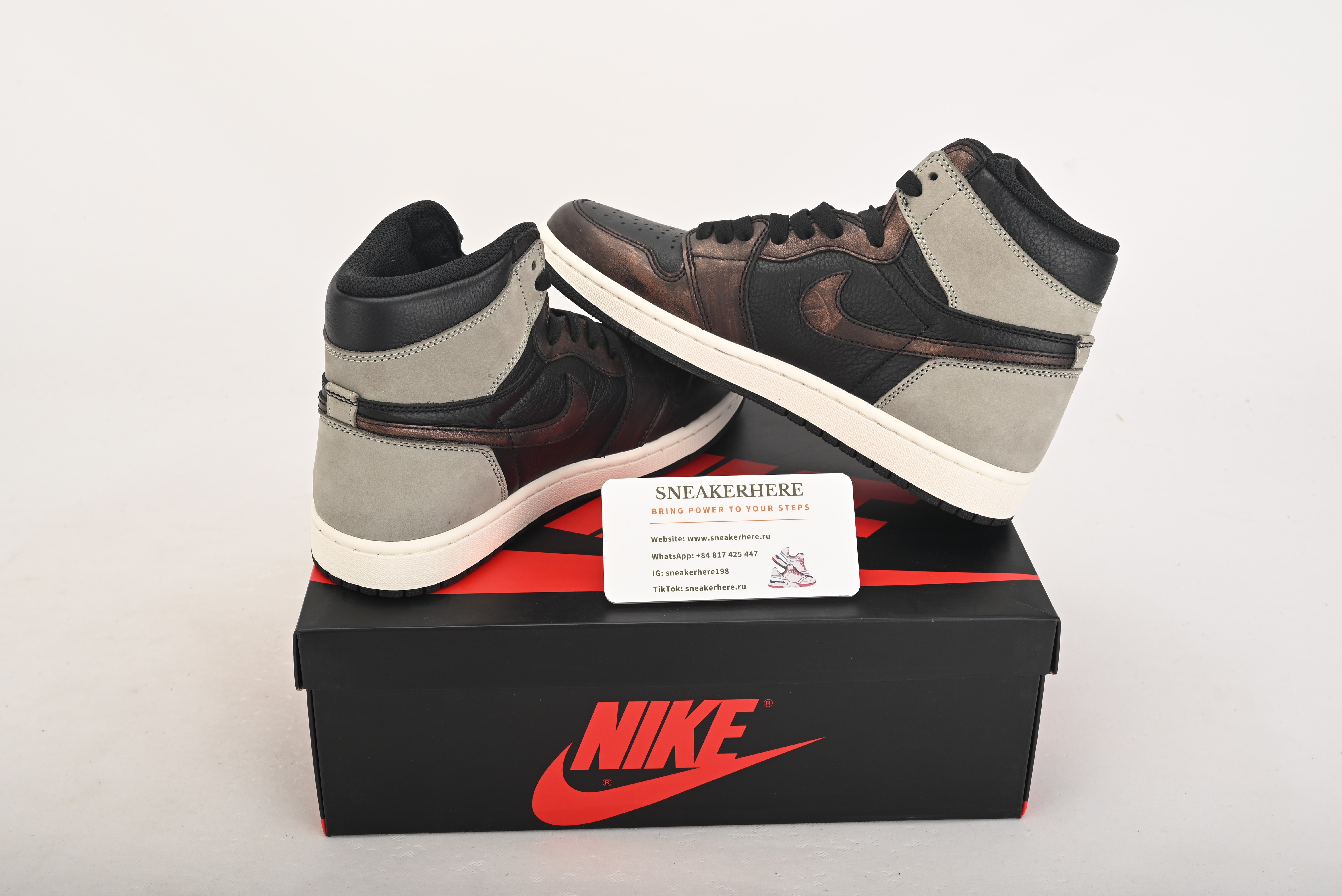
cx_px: 671
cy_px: 448
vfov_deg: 31.9
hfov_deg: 46.4
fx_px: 1566
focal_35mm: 42
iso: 100
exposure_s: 1/200
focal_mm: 42
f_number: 11
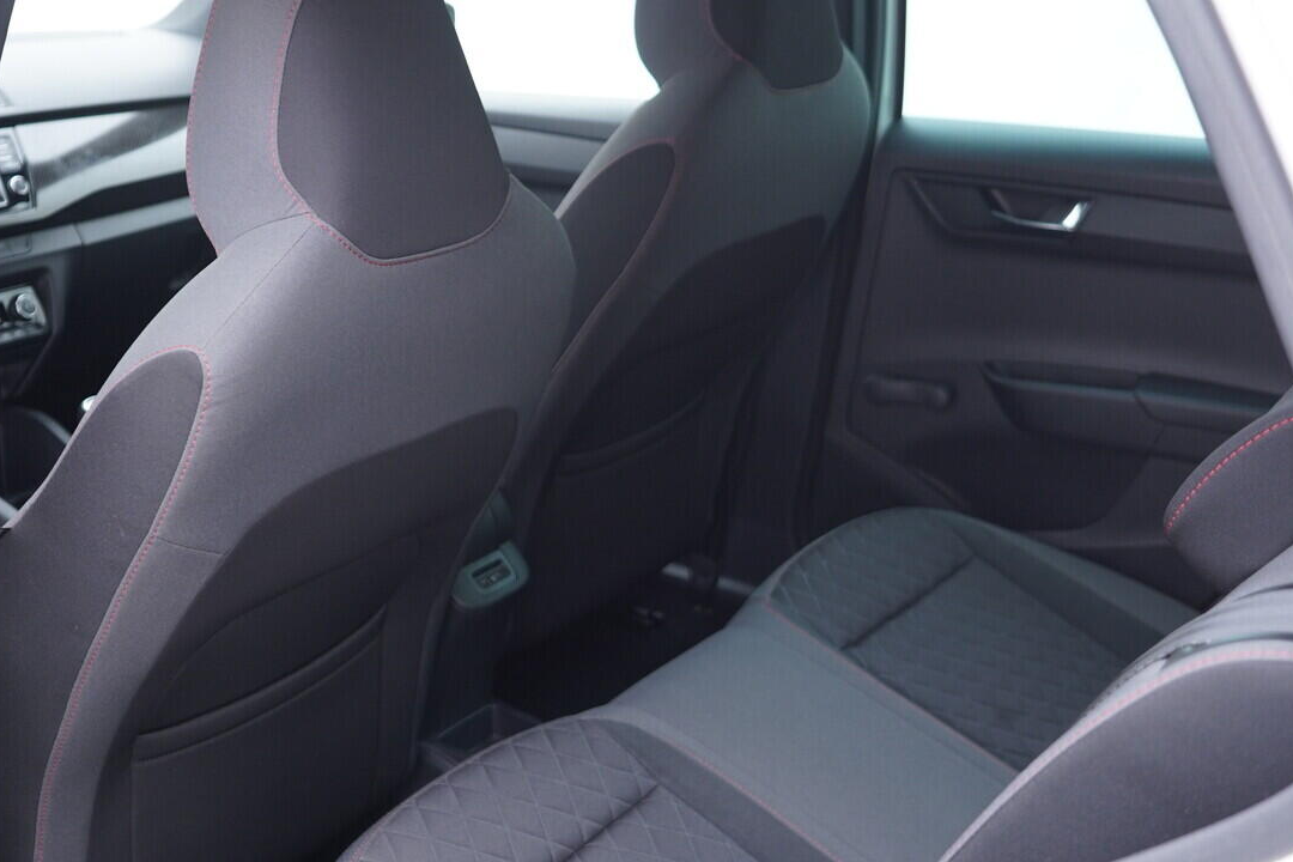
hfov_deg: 41.0
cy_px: 556
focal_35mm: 48
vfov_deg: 27.9
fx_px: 1724
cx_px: 560
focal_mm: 24
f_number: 2.8
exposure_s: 1/40
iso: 320
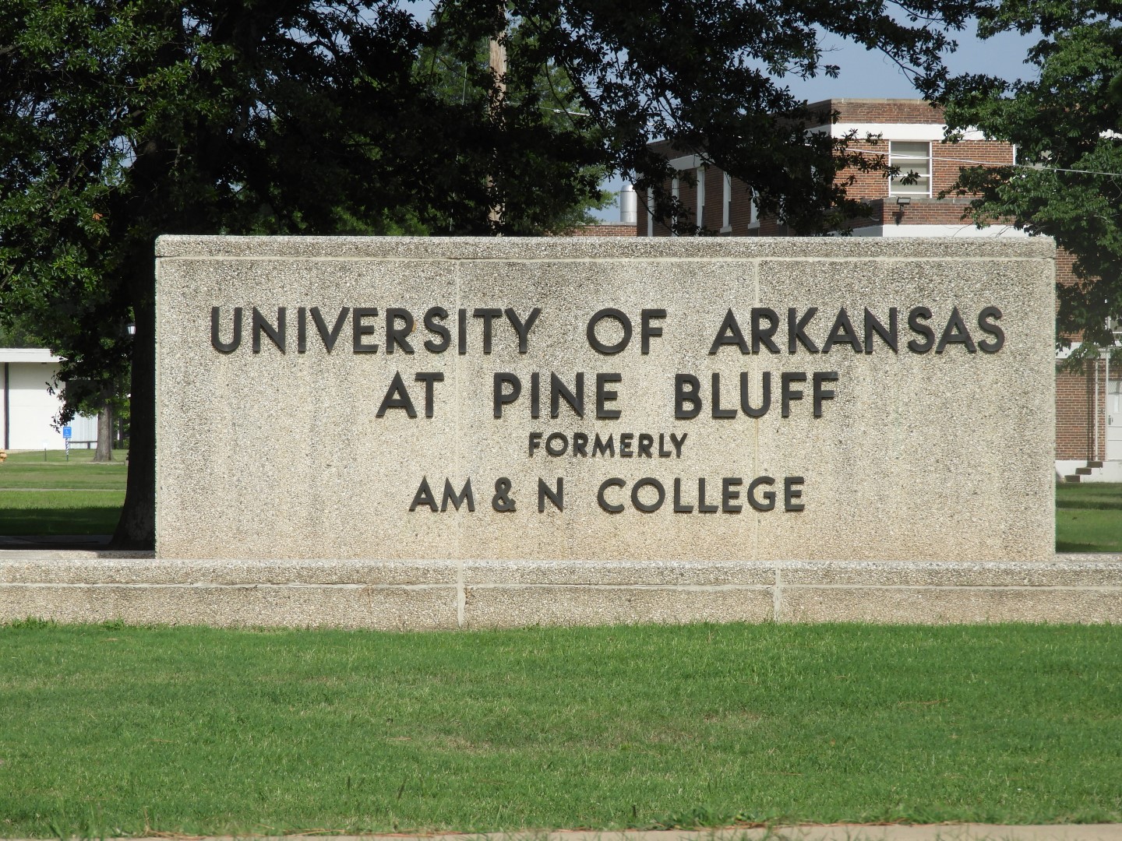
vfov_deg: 8.2
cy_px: 420
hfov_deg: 11.0
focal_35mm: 180
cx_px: 561
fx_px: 5834
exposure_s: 1/640
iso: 100
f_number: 5.3
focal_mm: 32.2
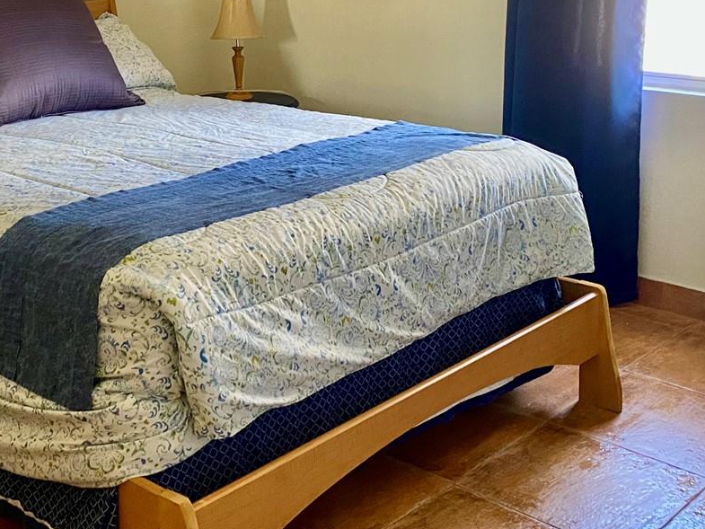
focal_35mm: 53
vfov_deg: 27.1
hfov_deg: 35.9
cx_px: 254
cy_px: 119
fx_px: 1080
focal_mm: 4.25
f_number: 1.8
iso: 400
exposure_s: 1/60
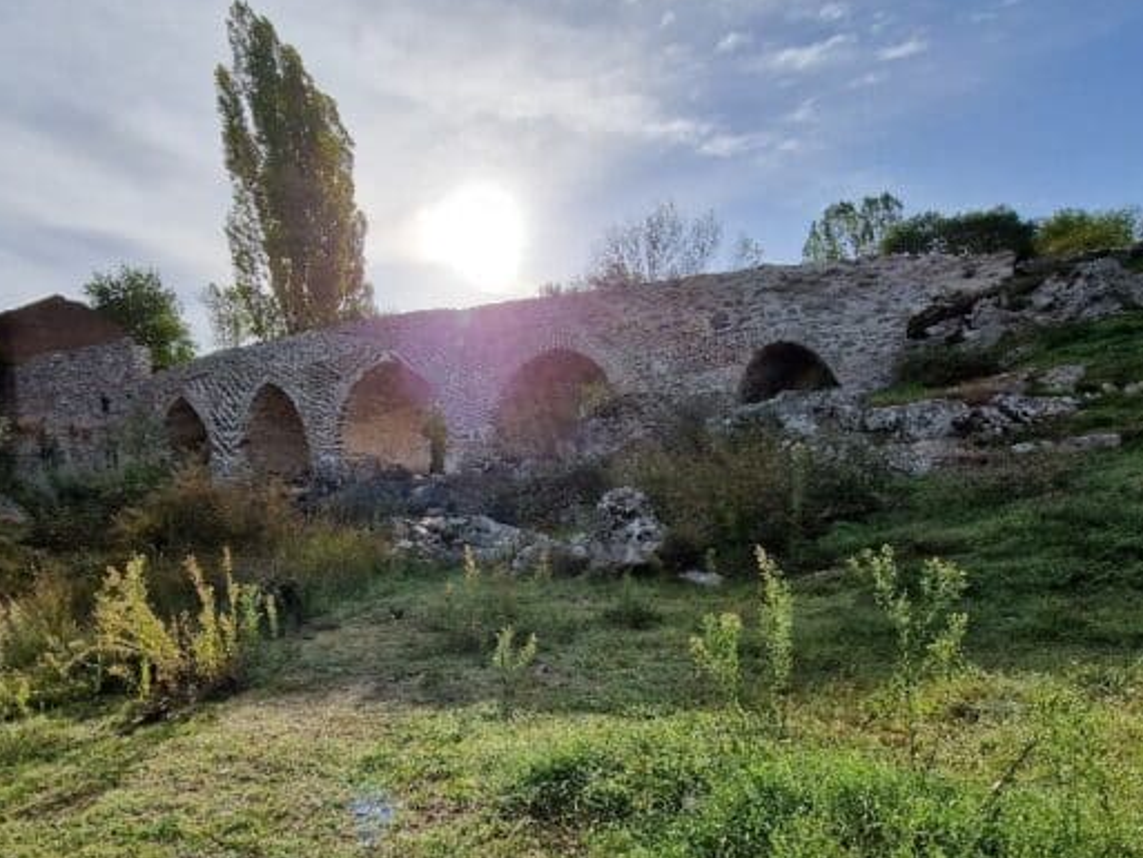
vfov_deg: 68.1
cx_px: 426
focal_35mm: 19
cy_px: 509
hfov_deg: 83.0
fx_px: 628
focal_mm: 2.2
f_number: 2.2
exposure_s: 1/3376
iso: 50
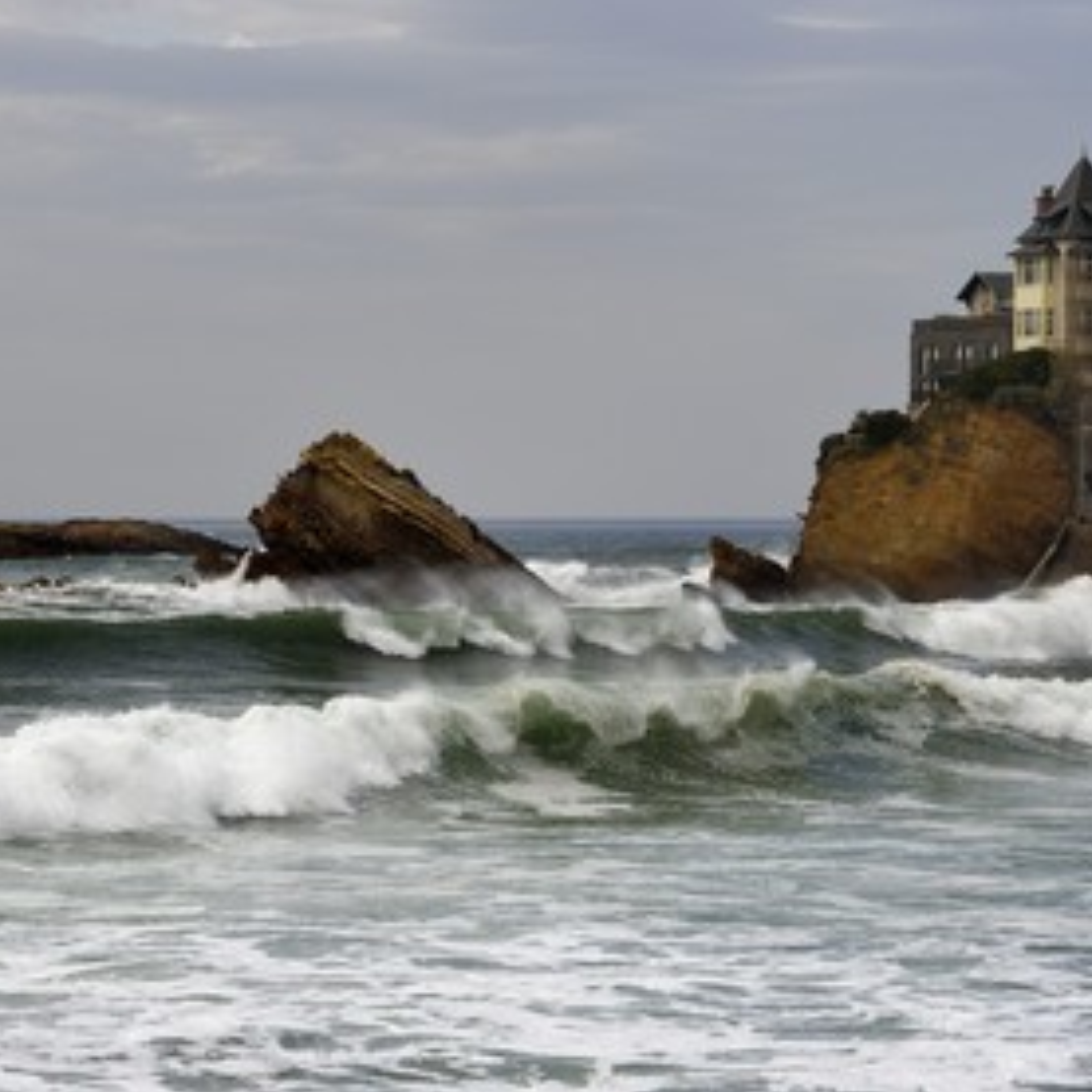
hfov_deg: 11.1
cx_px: 497
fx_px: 5603
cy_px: 548
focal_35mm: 157
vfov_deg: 11.1
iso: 400
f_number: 11
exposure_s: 1/400
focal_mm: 122
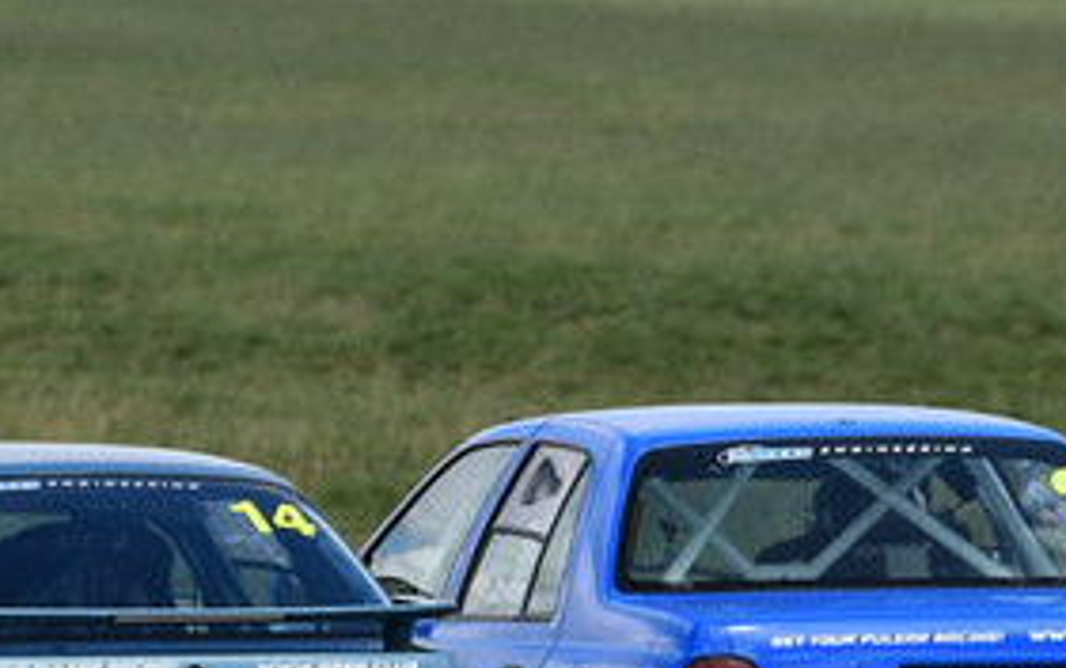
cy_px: 433
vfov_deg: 0.9
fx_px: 40494
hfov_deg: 1.5
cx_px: 269
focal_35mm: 1393
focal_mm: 320
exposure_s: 1/640
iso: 200
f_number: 7.1
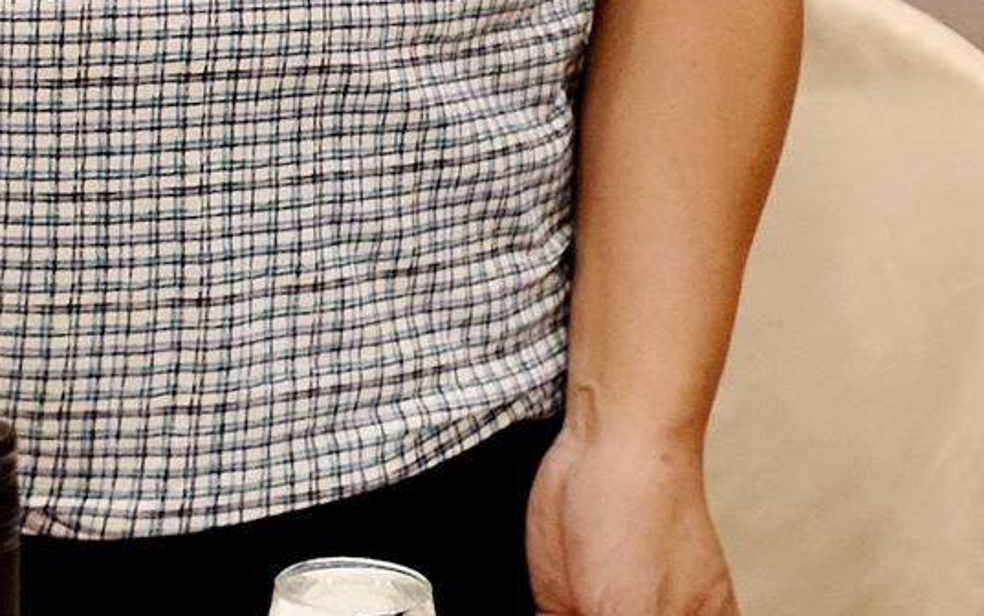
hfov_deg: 10.2
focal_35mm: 205
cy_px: -623
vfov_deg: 6.2
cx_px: 363
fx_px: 5499
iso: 800
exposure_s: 1/80
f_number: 4.5
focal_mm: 24
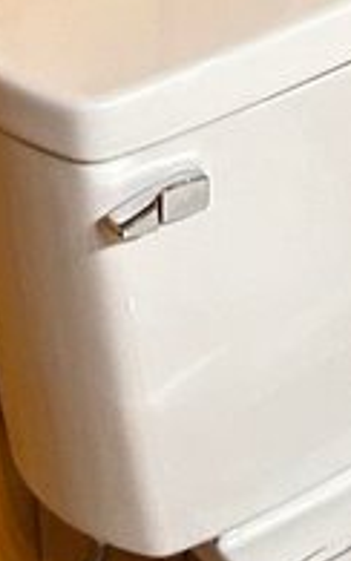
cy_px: -580
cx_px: 237
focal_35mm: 160
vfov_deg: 11.7
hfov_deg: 8.2
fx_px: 2447
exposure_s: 1/60
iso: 320
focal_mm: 5.7
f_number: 1.5
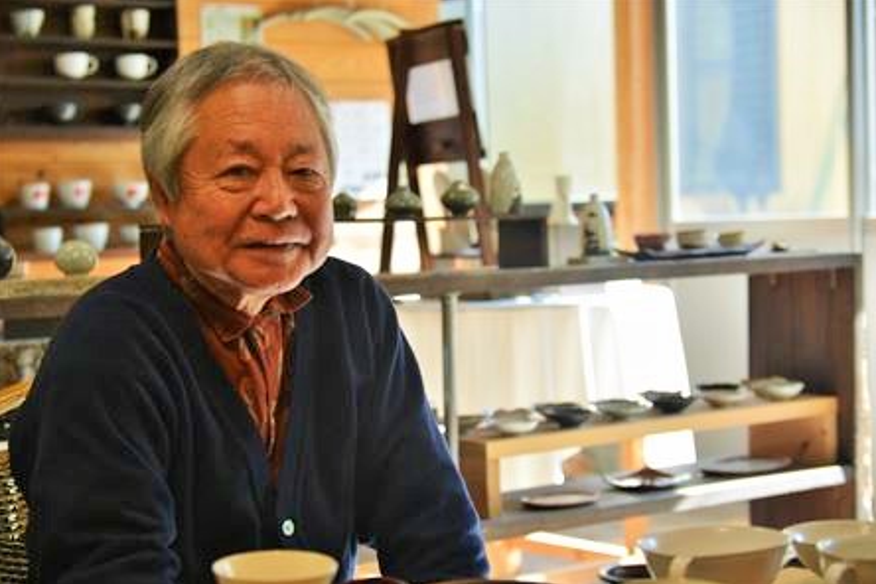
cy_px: 292
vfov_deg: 17.9
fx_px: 1849
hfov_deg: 26.7
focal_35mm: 76
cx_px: 438
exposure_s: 1/60
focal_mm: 50
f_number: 2.8
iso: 100
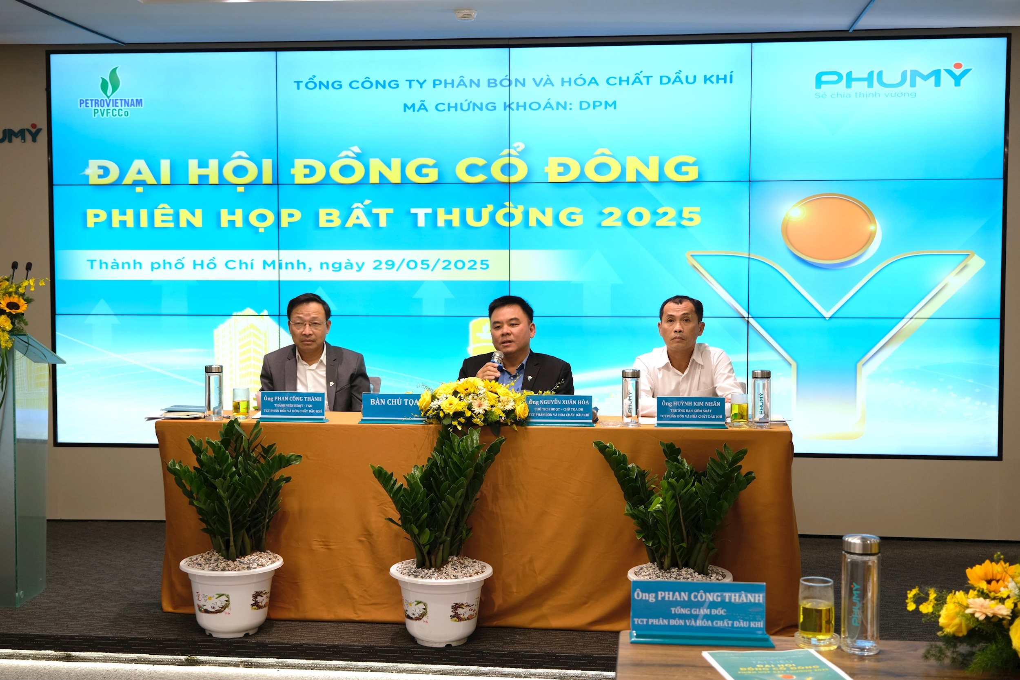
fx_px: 1247
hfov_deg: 44.5
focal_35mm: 44
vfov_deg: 30.5
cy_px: 340
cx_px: 510
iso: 250
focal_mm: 29.2
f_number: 4
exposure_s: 1/42
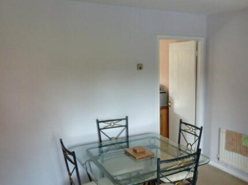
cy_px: 116
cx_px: 159
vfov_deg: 41.4
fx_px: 243
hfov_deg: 53.2
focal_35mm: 34
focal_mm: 4.1
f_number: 3.3
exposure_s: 1/30
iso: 320
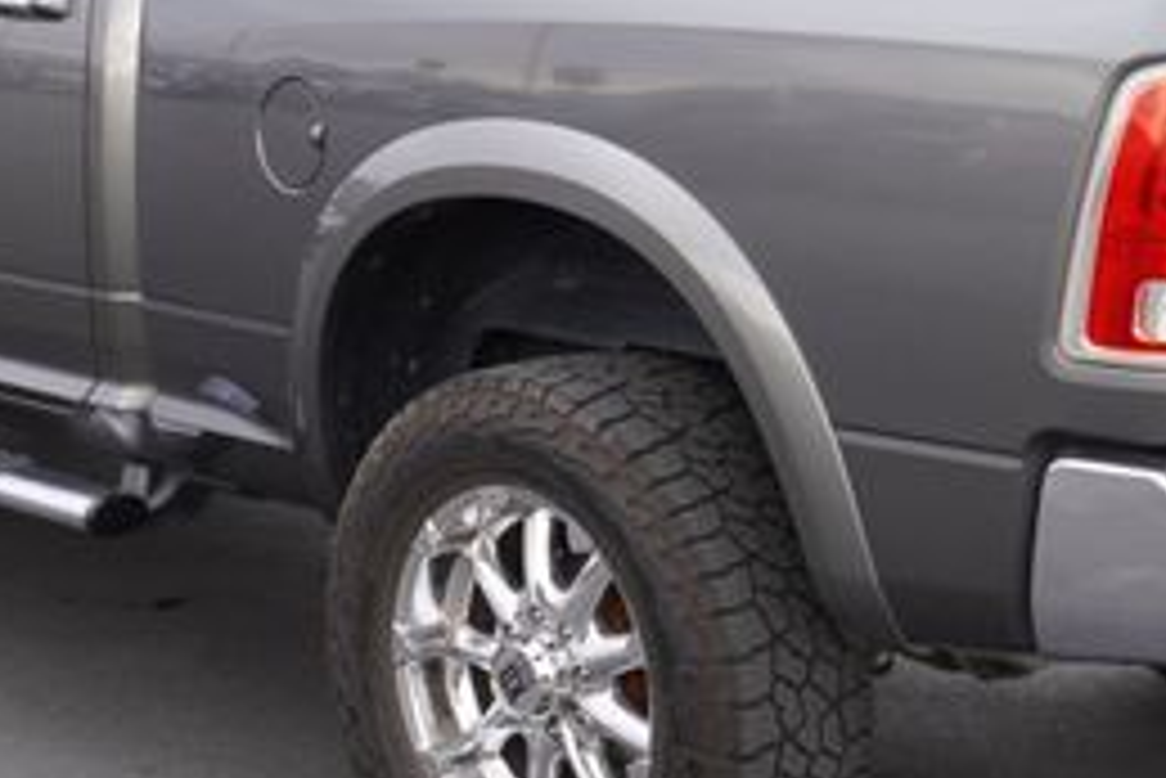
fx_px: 2762
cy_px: 265
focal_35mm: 85
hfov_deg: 23.8
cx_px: 626
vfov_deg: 16.0
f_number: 5.6
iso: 100
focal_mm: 23
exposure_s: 1/80
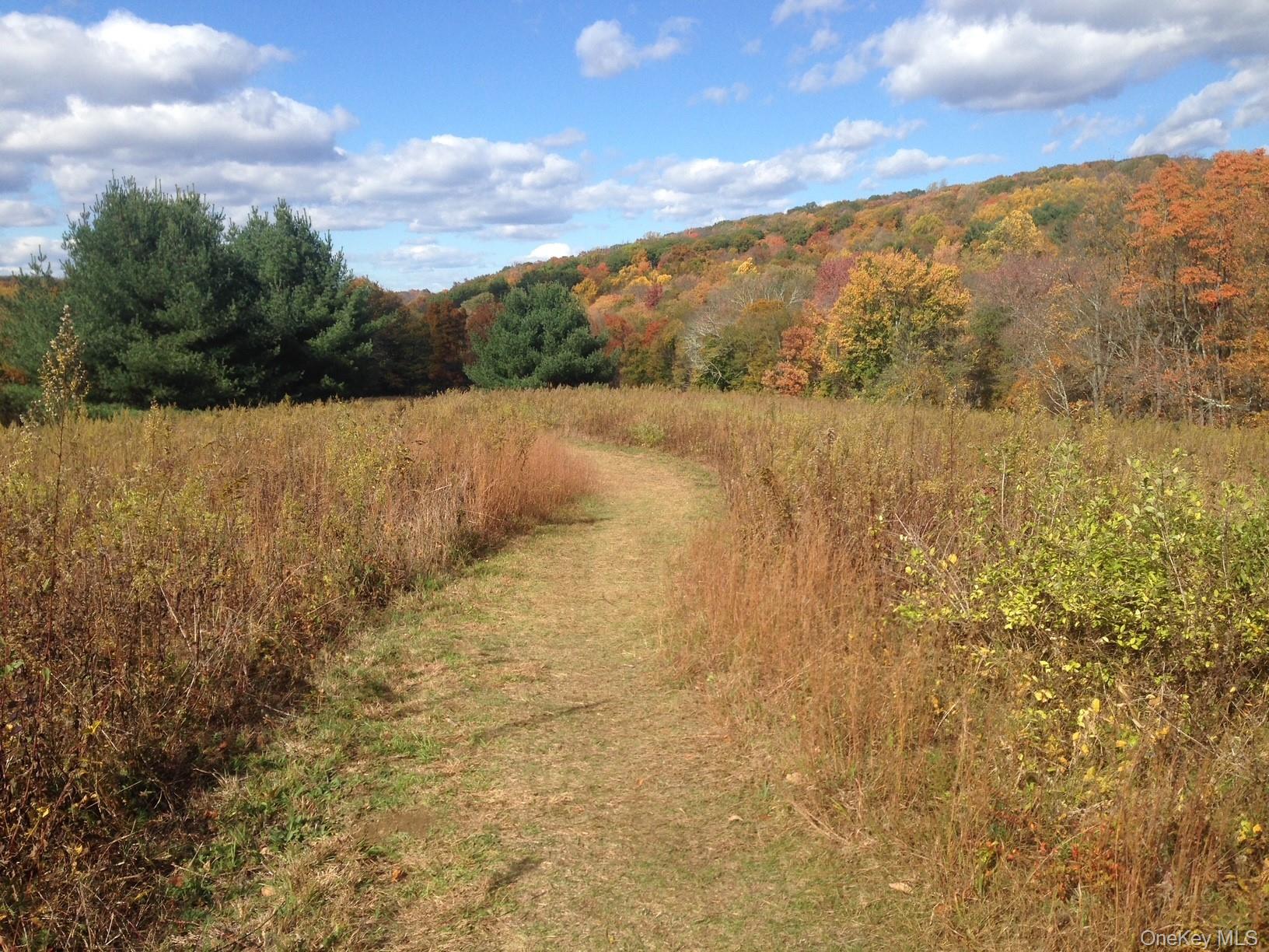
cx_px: 634
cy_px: 476
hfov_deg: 55.4
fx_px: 1210
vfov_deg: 42.9
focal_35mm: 33
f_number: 2.4
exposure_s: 1/1695
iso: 50
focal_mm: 4.12
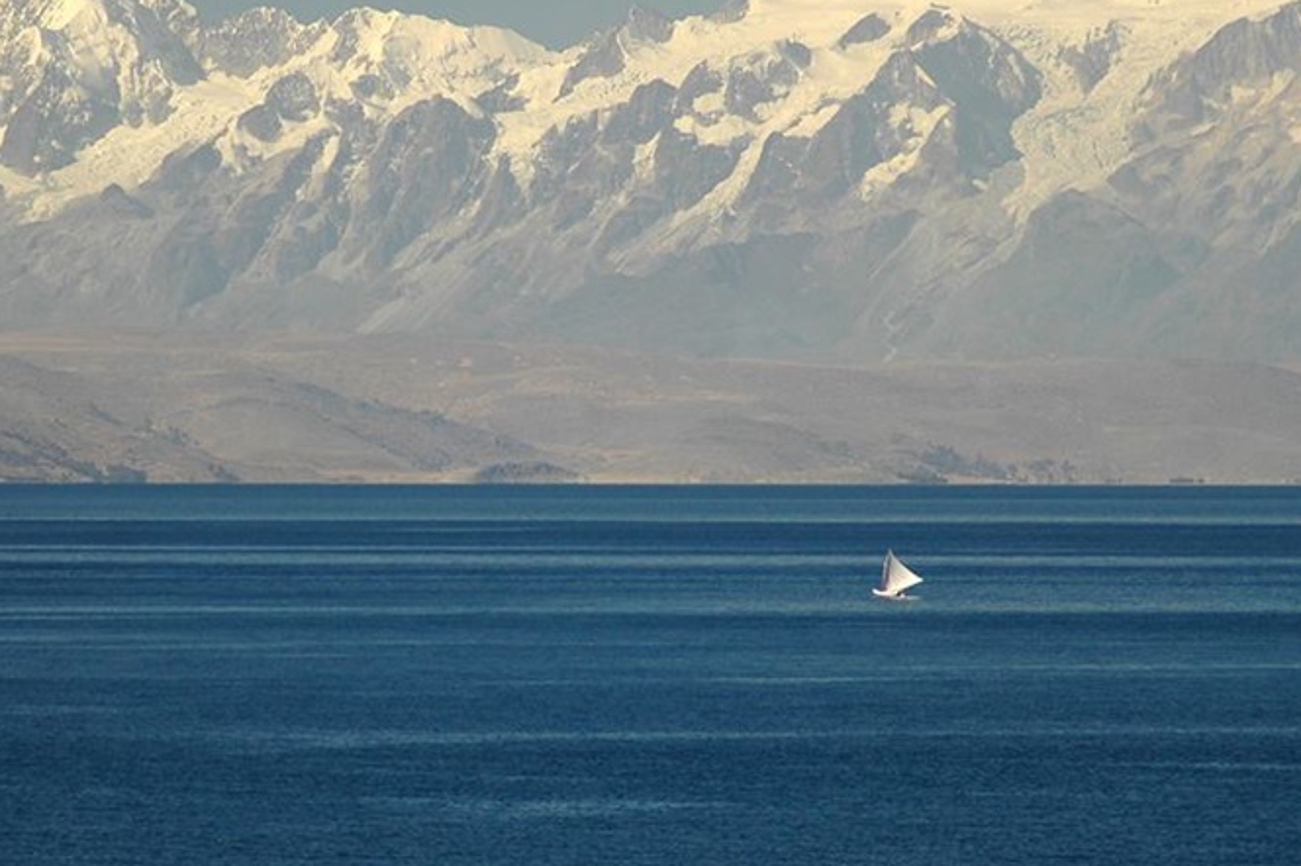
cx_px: 472
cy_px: 483
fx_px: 14195
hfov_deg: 5.2
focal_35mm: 393
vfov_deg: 3.5
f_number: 4.8
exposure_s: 1/500
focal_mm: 170
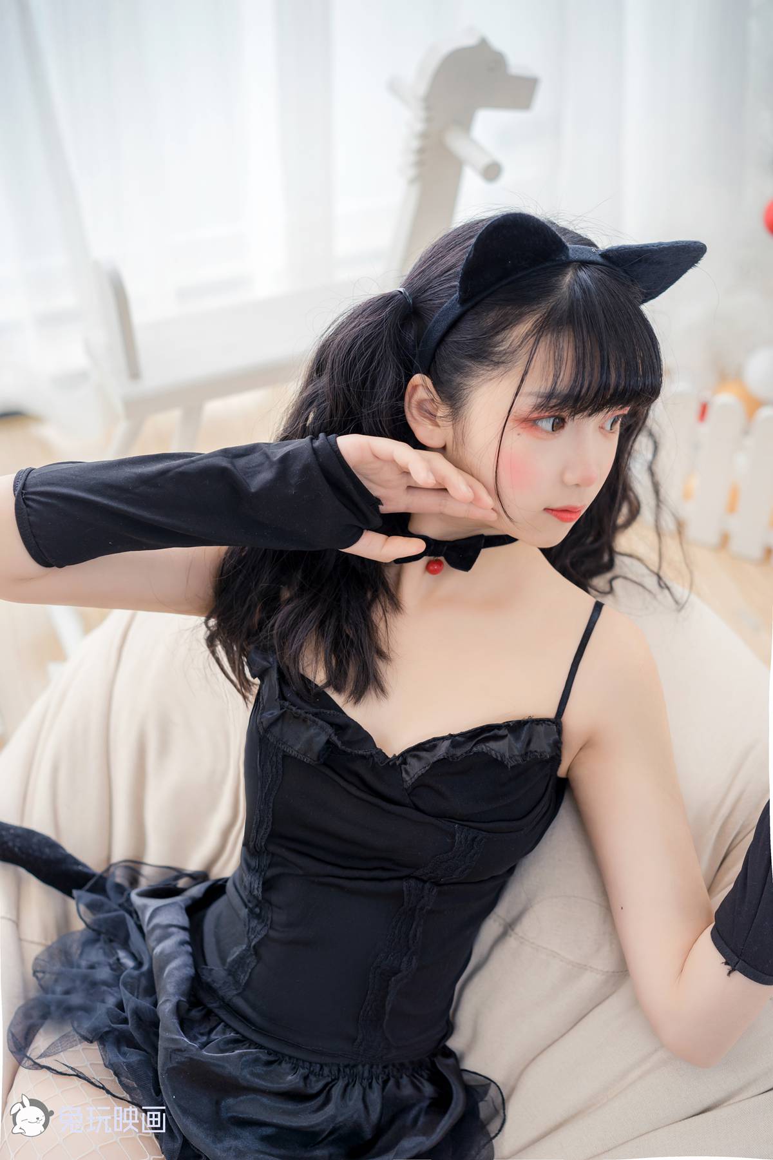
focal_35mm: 55
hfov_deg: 24.6
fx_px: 1771
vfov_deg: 36.2
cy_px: 580
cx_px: 386
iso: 100
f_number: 2.8
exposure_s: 1/80
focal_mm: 55
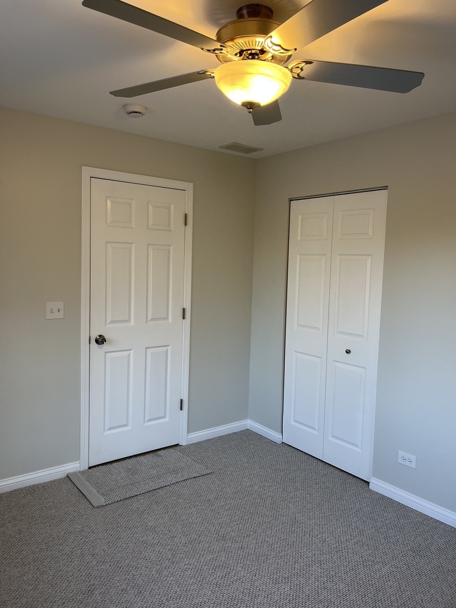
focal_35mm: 26
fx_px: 457
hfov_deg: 53.1
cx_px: 228
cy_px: 304
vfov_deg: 67.3
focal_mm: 5.1
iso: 100
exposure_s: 1/120
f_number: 1.6
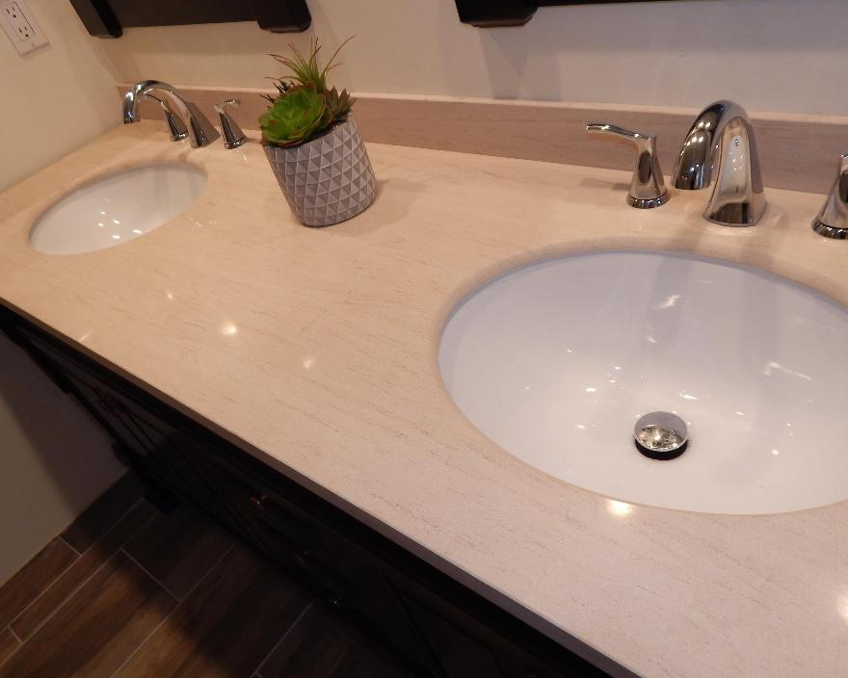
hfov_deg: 68.1
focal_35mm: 25
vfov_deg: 56.8
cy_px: 351
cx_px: 432
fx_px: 627
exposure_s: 1/50
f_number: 3
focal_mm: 4
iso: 125
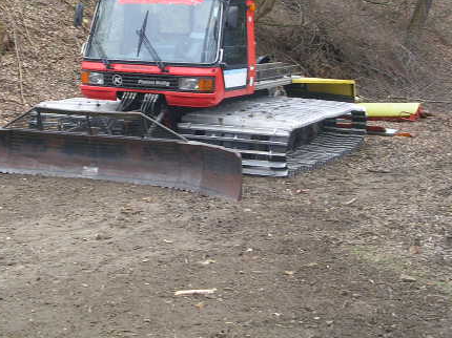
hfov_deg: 26.6
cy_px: 120
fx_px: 953
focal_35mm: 73
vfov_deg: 20.1
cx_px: 158
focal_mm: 7.5
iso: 50
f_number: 3.1
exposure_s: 1/94.6
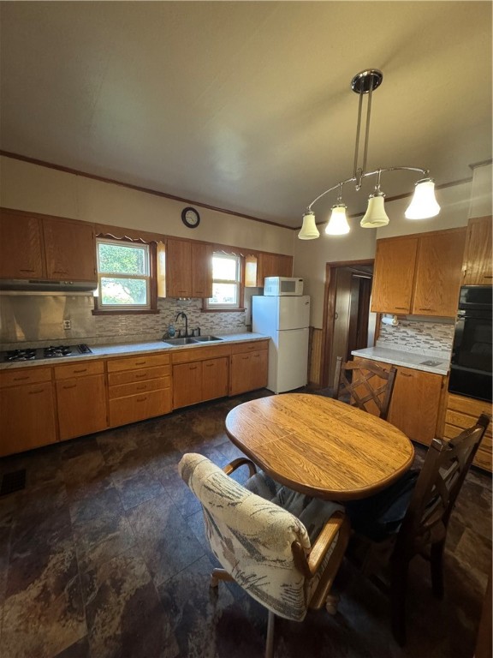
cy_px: 329
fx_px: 266
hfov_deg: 85.7
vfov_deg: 102.1
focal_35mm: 14
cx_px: 246
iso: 1000
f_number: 2.2
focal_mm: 2.22
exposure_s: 1/60
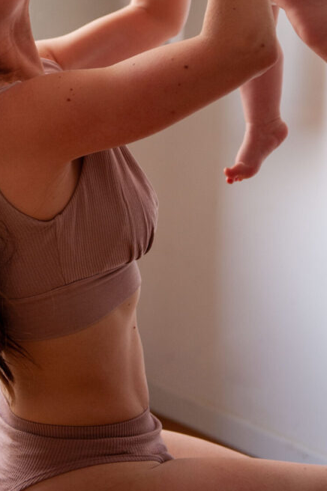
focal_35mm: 110
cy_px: 52
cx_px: 96
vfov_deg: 18.3
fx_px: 1502
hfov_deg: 12.4
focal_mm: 48
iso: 500
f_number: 2.8
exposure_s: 1/320
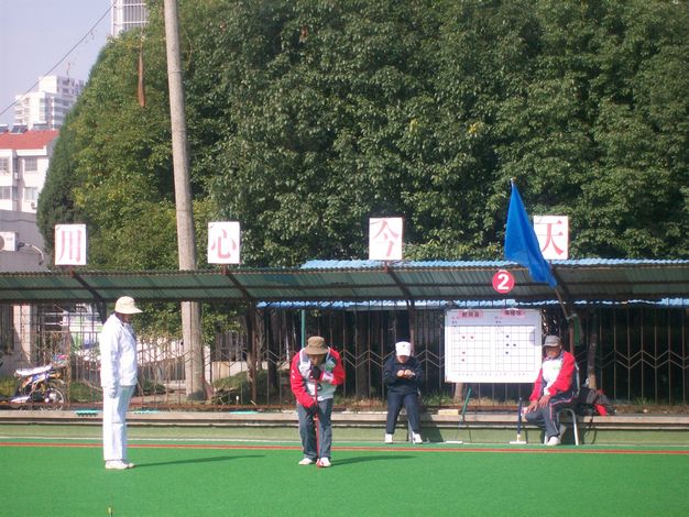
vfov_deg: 13.7
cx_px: 344
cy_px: 258
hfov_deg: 18.2
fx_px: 2150
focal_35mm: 108
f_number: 4.8
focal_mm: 18
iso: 64
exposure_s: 1/320
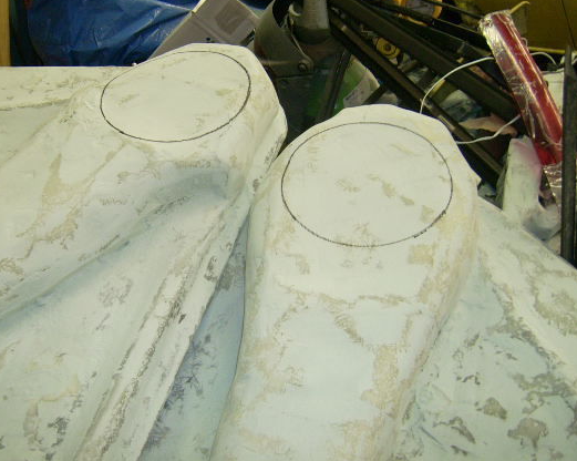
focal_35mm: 42
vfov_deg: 35.6
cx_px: 237
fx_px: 717
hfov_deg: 43.7
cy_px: 214
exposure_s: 1/60
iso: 100
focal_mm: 5.95
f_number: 2.8
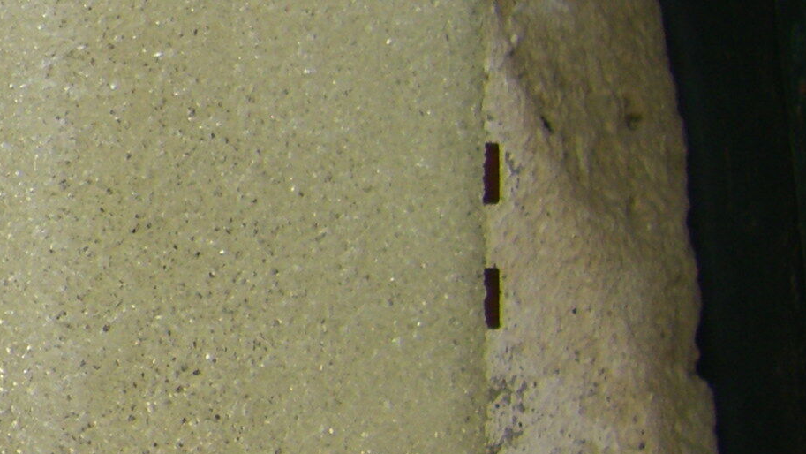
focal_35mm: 148
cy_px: 148
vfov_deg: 8.2
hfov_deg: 13.5
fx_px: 3164
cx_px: -484
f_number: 7
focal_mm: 6.3
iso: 64
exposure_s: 1/200
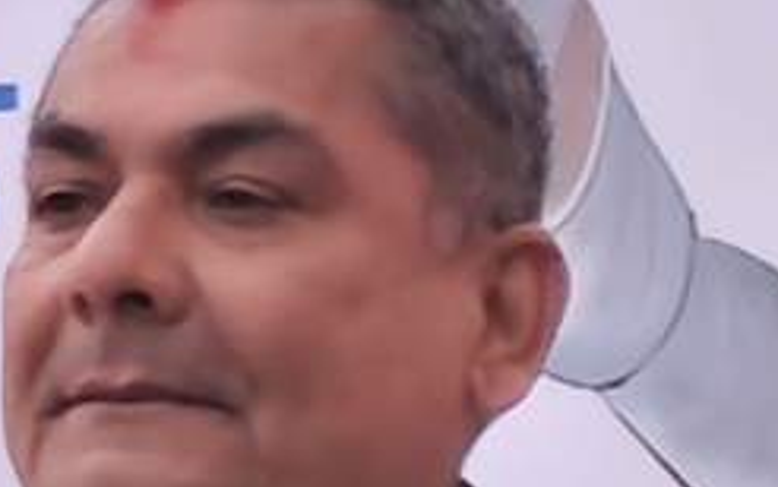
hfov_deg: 2.6
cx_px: 108
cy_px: 386
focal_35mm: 813
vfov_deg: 1.6
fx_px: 17246
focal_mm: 6.19
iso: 64
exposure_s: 1/100
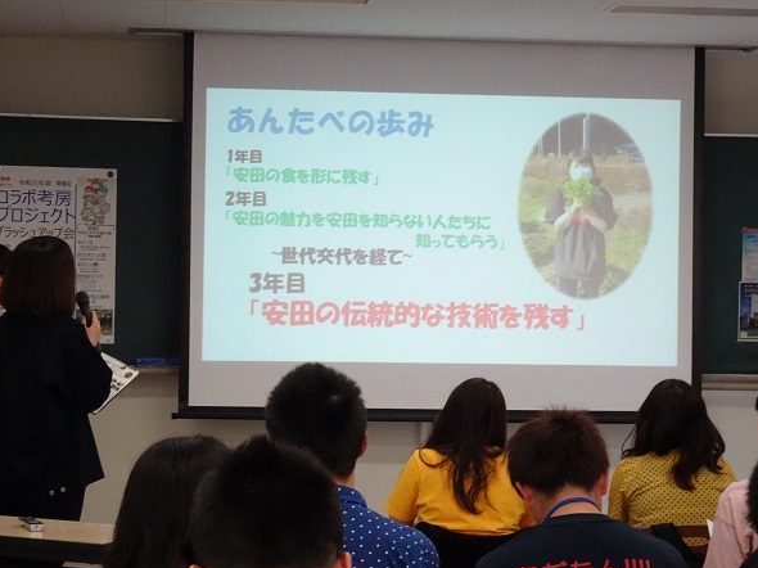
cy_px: 315
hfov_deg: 22.0
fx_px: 1948
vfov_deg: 16.6
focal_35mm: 89
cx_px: 365
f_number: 5
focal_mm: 12.87
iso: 800
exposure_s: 1/60
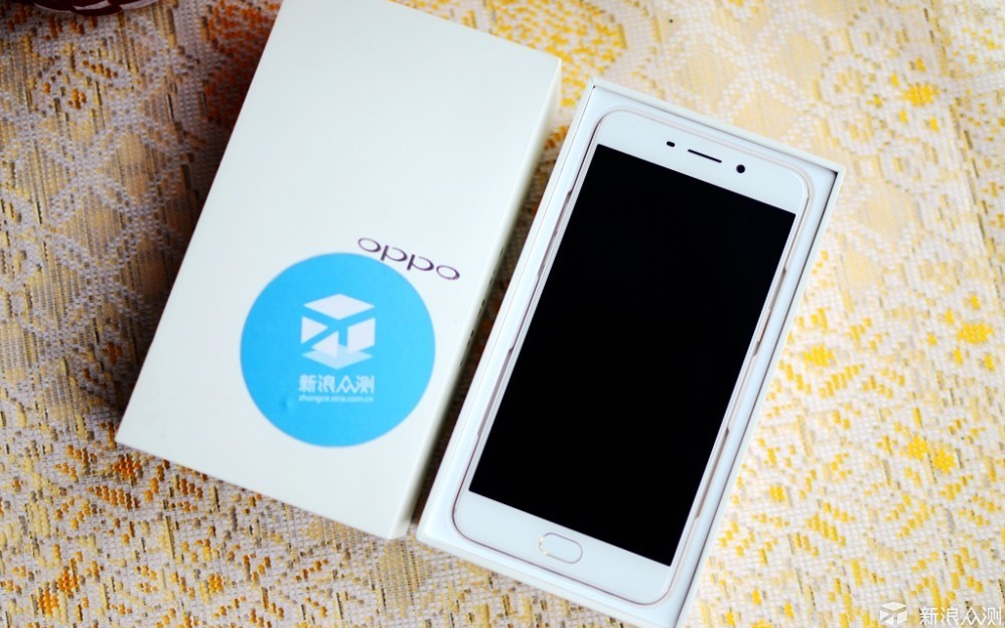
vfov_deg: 24.2
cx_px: 502
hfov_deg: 37.8
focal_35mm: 54
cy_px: 300
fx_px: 1466
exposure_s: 1/200
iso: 100
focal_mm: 35
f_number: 1.8
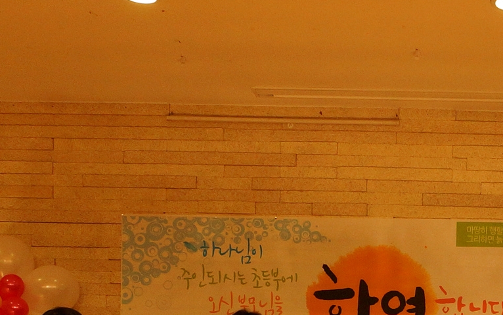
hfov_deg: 24.0
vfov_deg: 14.2
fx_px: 1138
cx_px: 487
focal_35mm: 83
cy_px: 541
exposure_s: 1/125
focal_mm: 16
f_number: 5
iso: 640
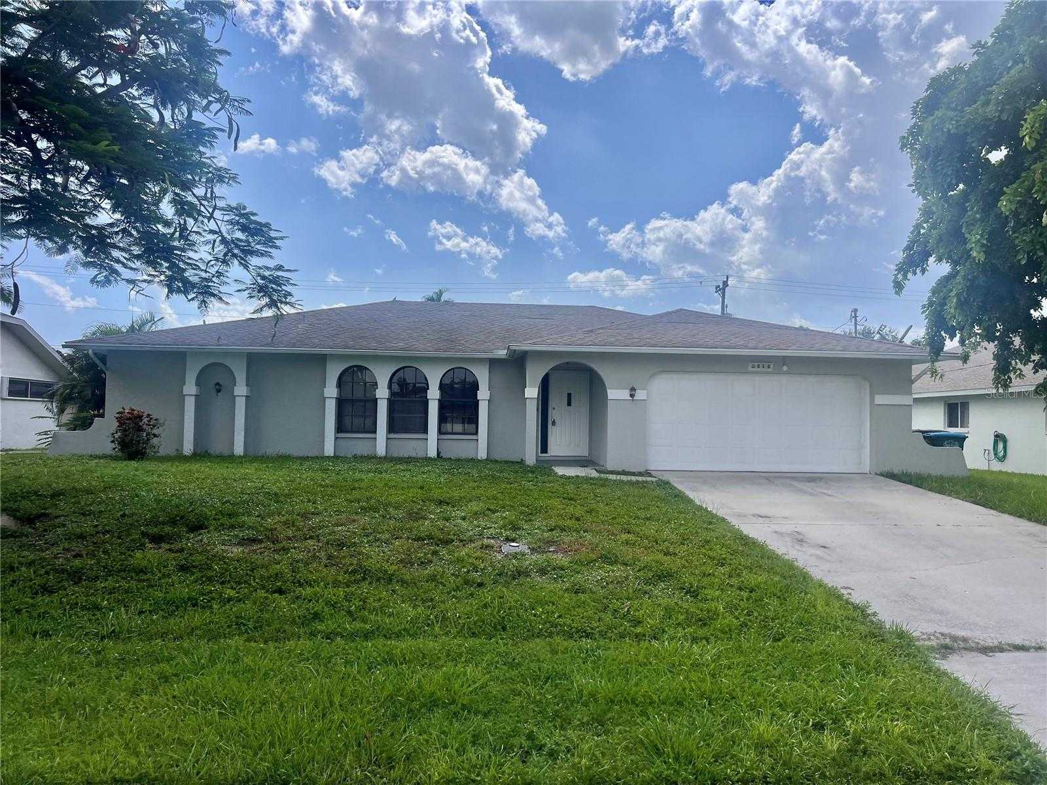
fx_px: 786
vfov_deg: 53.1
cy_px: 392
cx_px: 524
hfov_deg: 67.3
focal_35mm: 26
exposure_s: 1/6993
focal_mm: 5.7
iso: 50
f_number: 1.5
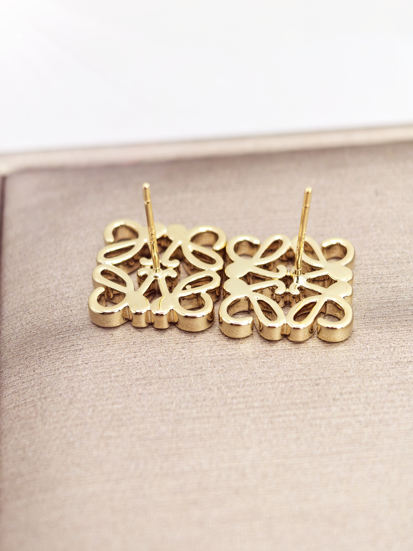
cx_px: 206
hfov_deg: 15.4
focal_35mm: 96
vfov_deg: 20.4
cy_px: 276
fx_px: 1527
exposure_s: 1/132
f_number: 2.1
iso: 50
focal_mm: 15
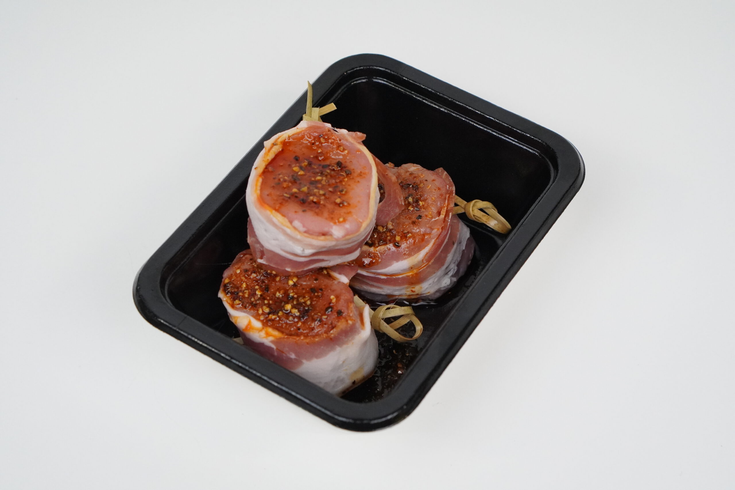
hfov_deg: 27.0
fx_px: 1531
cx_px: 368
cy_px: 245
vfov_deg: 18.2
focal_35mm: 75
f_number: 5.6
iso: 3200
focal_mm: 50
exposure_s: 1/200
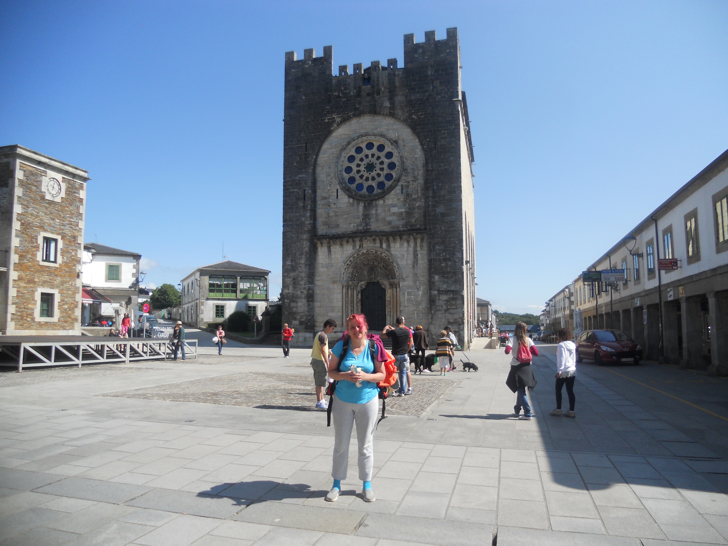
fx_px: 568
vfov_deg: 51.4
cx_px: 364
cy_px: 273
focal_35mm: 27
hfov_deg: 65.3
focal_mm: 4.9
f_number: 3.2
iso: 80
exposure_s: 1/800
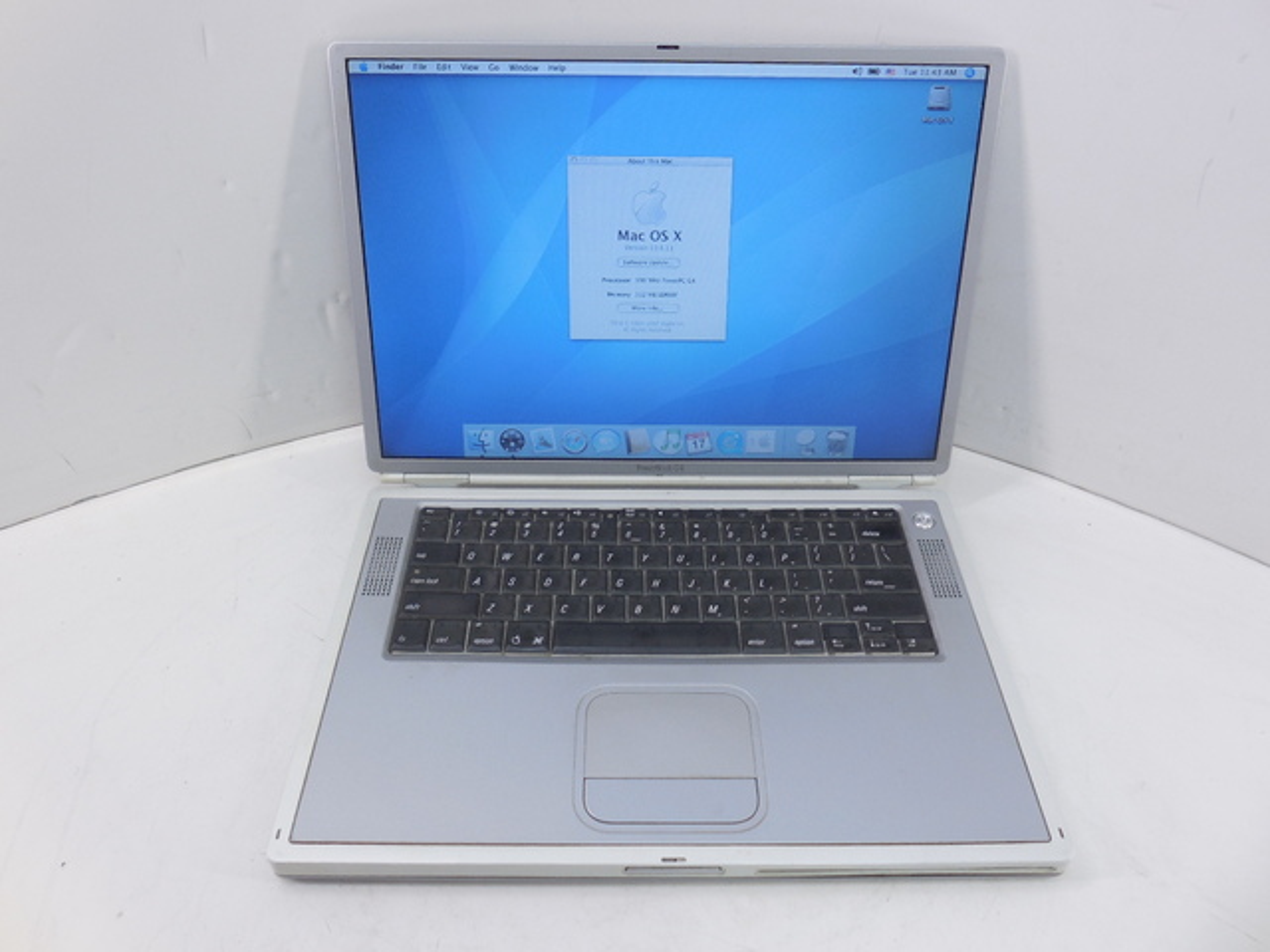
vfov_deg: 53.1
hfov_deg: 67.3
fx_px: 954
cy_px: 476
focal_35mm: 26
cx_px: 635
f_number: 3.5
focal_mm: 4.6
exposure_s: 1/30
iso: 180
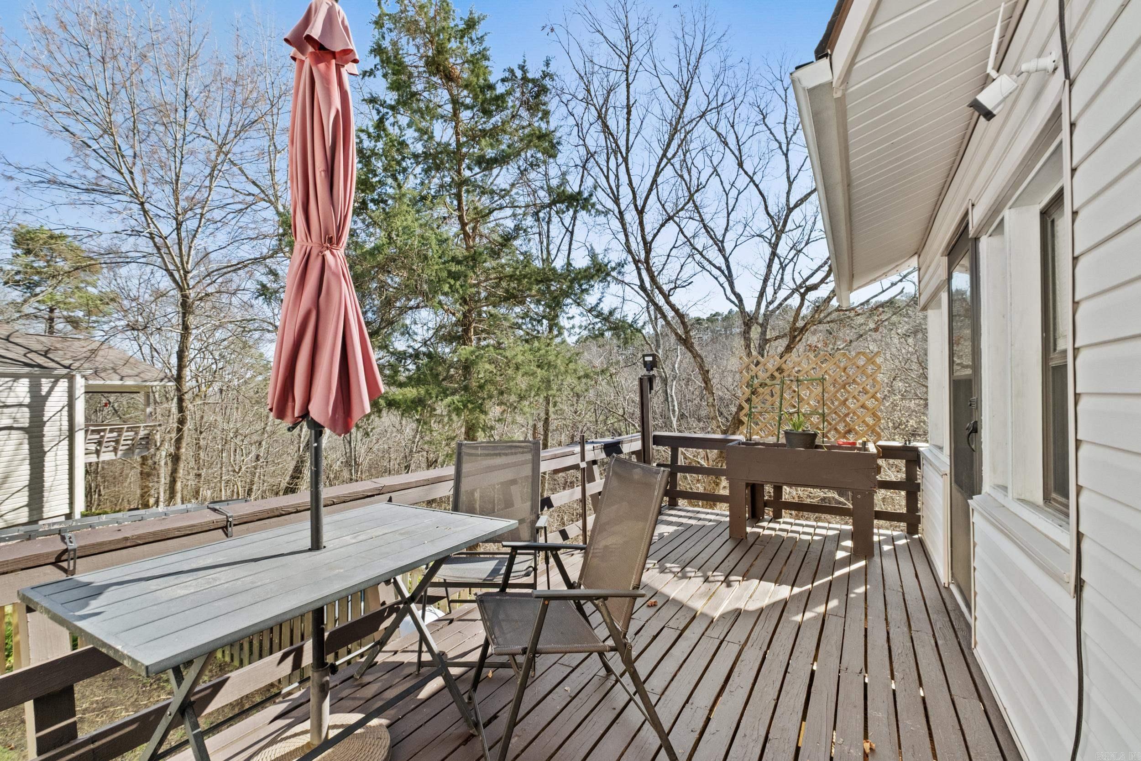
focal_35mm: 15
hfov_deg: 100.4
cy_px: 380
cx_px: 570
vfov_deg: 77.3
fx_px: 475
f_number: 7.1
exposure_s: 1/60
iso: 400
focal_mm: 10
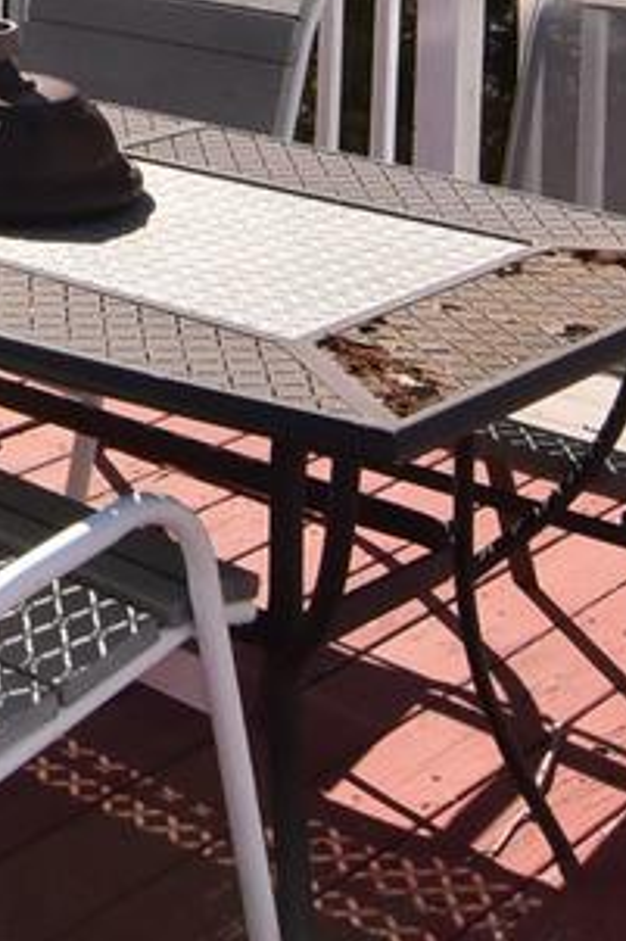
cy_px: -399
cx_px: -380
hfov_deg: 14.5
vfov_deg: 20.7
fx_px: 2246
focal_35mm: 86
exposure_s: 1/1000
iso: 800
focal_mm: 12
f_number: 16
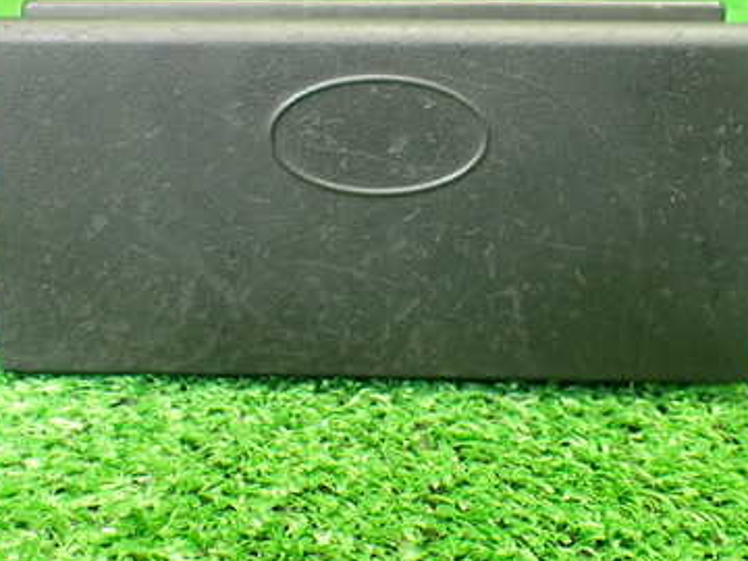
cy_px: 193
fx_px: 1080
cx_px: 395
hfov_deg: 38.2
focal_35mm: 50
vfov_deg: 28.9
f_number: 2.3
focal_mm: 5.4
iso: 800
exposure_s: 1/50
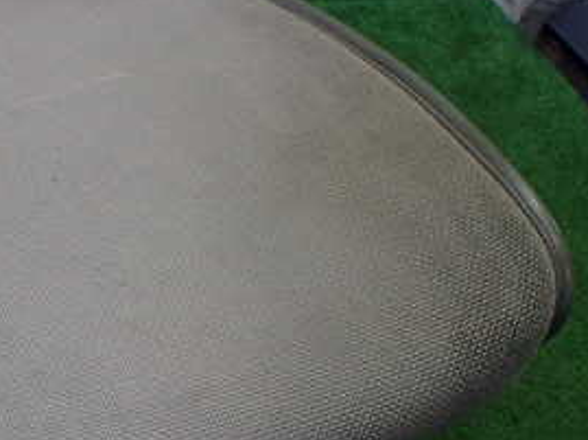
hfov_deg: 27.4
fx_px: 1137
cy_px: 236
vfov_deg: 21.9
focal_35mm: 67
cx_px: 4
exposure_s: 1/125
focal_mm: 5.4
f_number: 2.3
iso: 200
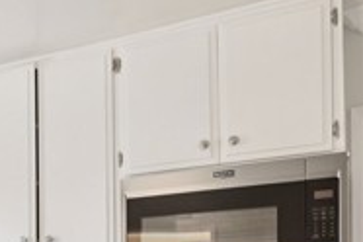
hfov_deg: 30.8
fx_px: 555
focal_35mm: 55
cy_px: 338
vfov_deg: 21.6
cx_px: -70
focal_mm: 16
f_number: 8
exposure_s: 1/25
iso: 400
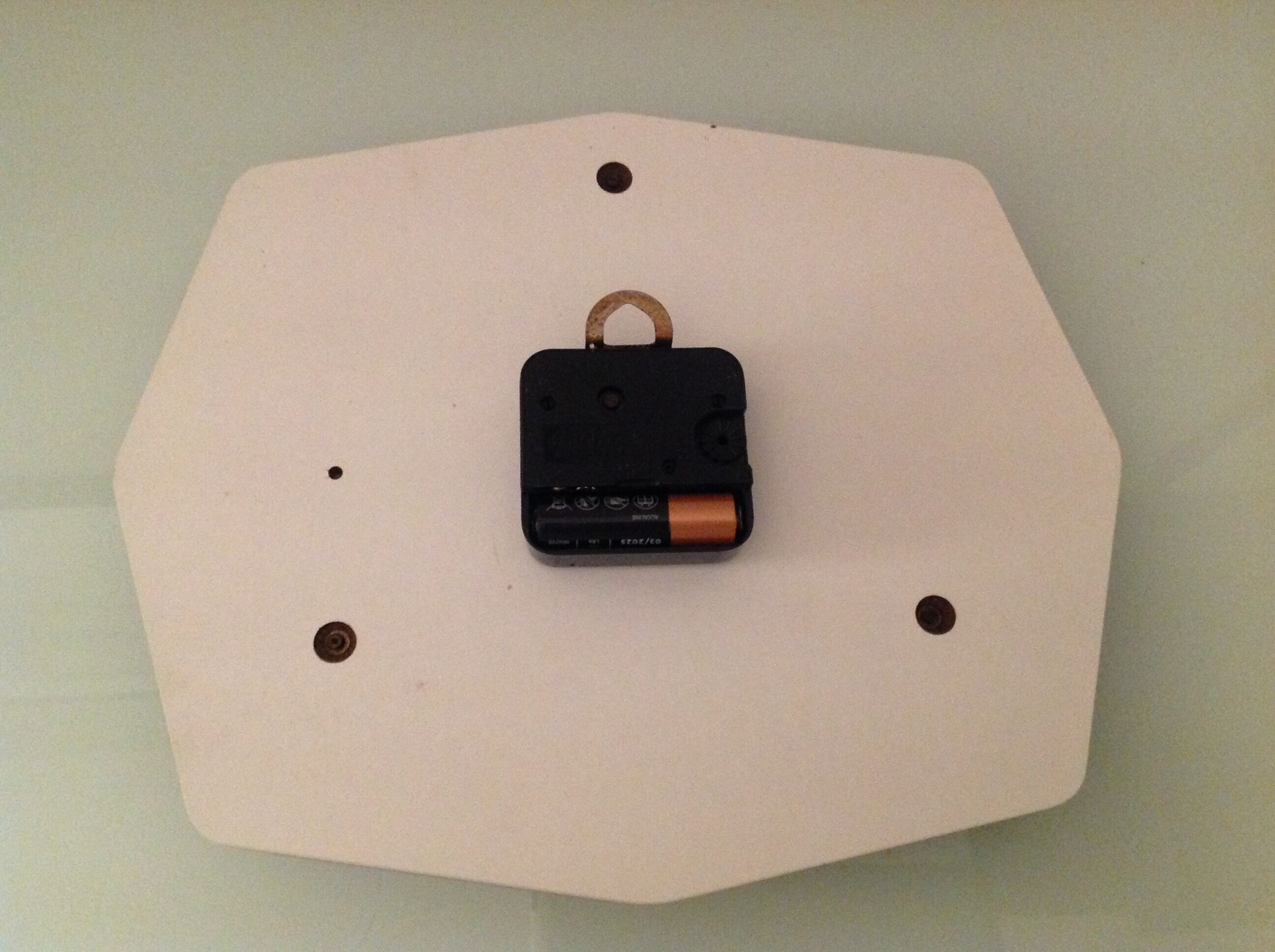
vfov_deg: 40.6
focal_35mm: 35
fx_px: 1287
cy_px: 476
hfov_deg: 52.7
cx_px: 638
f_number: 2.4
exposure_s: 1/15
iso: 500
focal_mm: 4.28
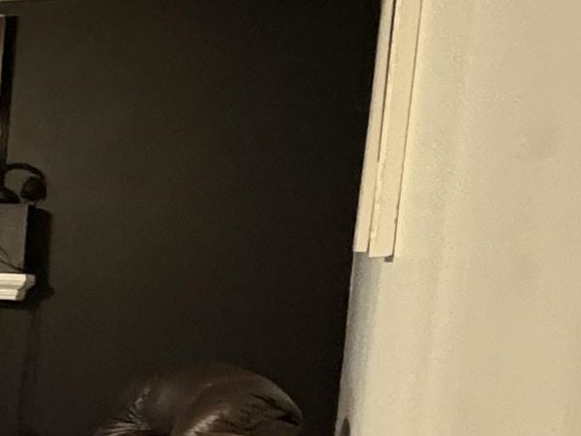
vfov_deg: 20.2
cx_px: -493
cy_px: 356
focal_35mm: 72
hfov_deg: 19.4
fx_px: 1209
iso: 1000
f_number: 2.2
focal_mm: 2.22
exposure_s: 1/40
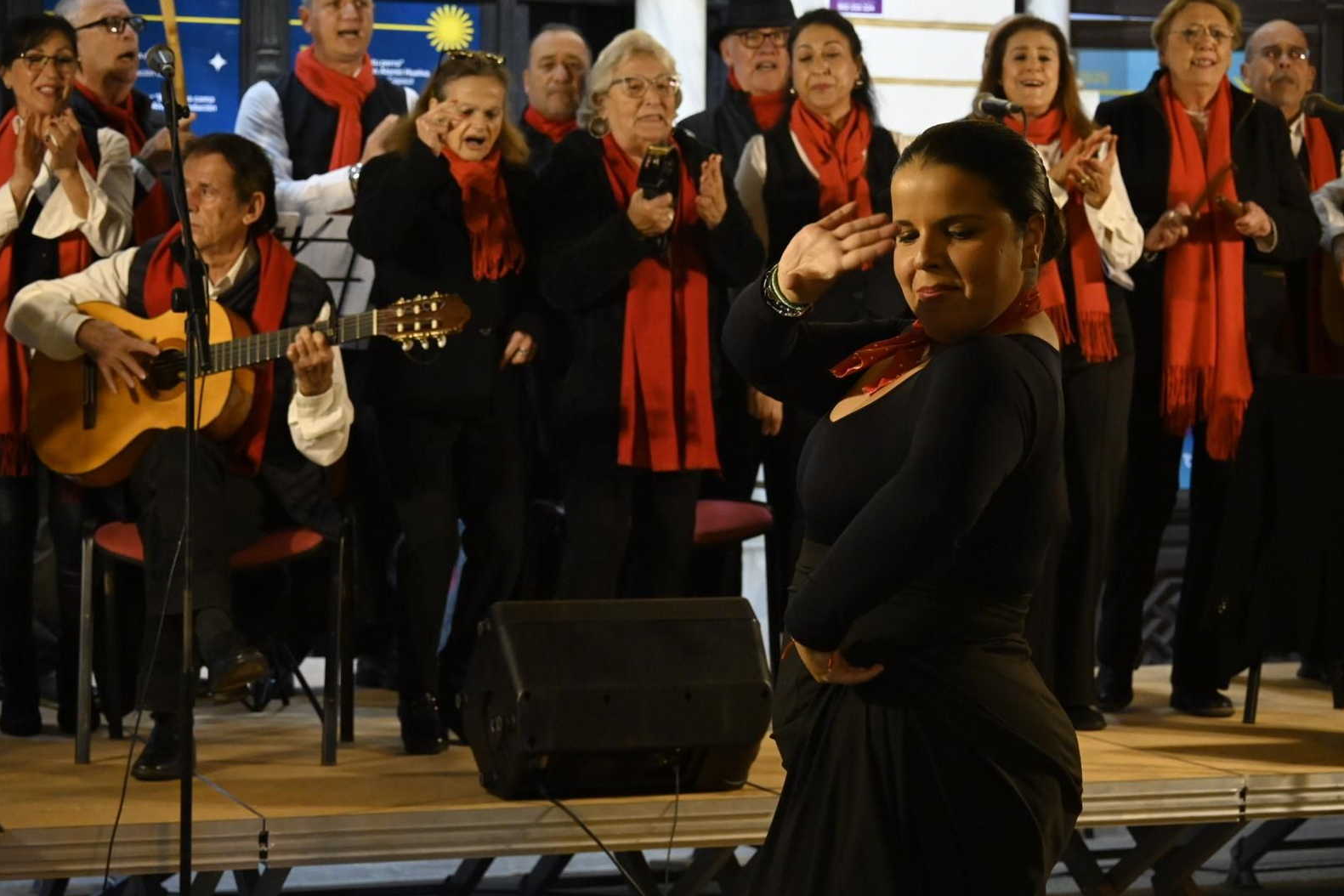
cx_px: 678
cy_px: 453
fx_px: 3117
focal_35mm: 84
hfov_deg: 24.3
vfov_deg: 16.4
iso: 4000
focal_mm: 55
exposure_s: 1/160
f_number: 4.5
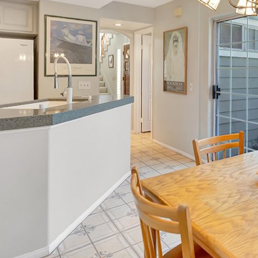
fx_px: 253
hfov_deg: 50.4
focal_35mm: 30
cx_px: 211
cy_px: 81
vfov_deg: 52.7
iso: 400
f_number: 2.8
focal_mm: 10
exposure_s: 1/320
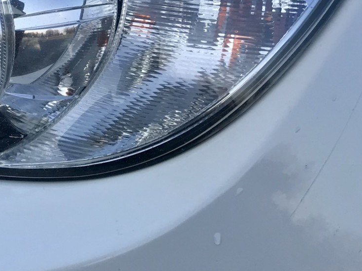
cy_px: 14
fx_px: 816
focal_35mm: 78
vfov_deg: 18.5
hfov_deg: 22.4
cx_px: -106
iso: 20
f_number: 1.8
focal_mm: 3.99
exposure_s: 1/587
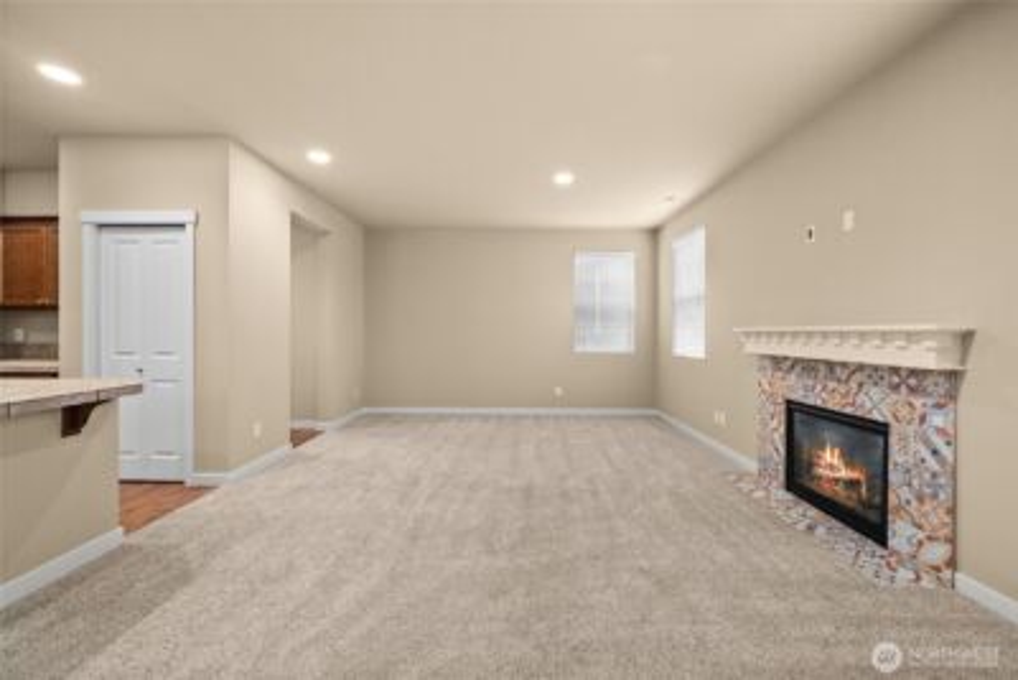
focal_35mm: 13
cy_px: 340
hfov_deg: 108.3
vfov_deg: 85.5
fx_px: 368
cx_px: 509
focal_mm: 13
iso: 1000
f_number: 7.1
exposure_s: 1/2
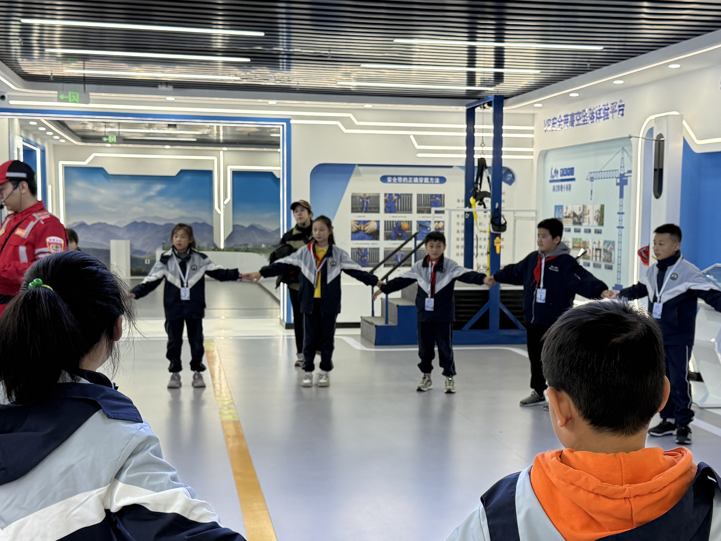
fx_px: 1062
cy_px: 303
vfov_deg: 28.5
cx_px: 408
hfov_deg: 37.4
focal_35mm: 51
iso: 160
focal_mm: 6.76
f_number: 1.78
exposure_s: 1/167
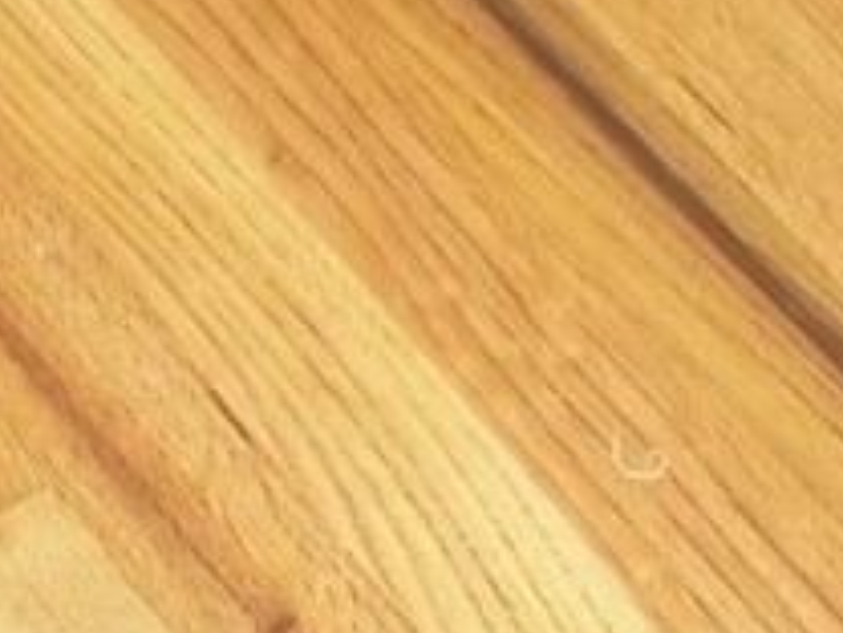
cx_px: -199
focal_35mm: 177
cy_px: -390
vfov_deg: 8.2
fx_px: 4310
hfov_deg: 10.9
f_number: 3.1
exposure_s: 1/30
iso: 320
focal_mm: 6.5
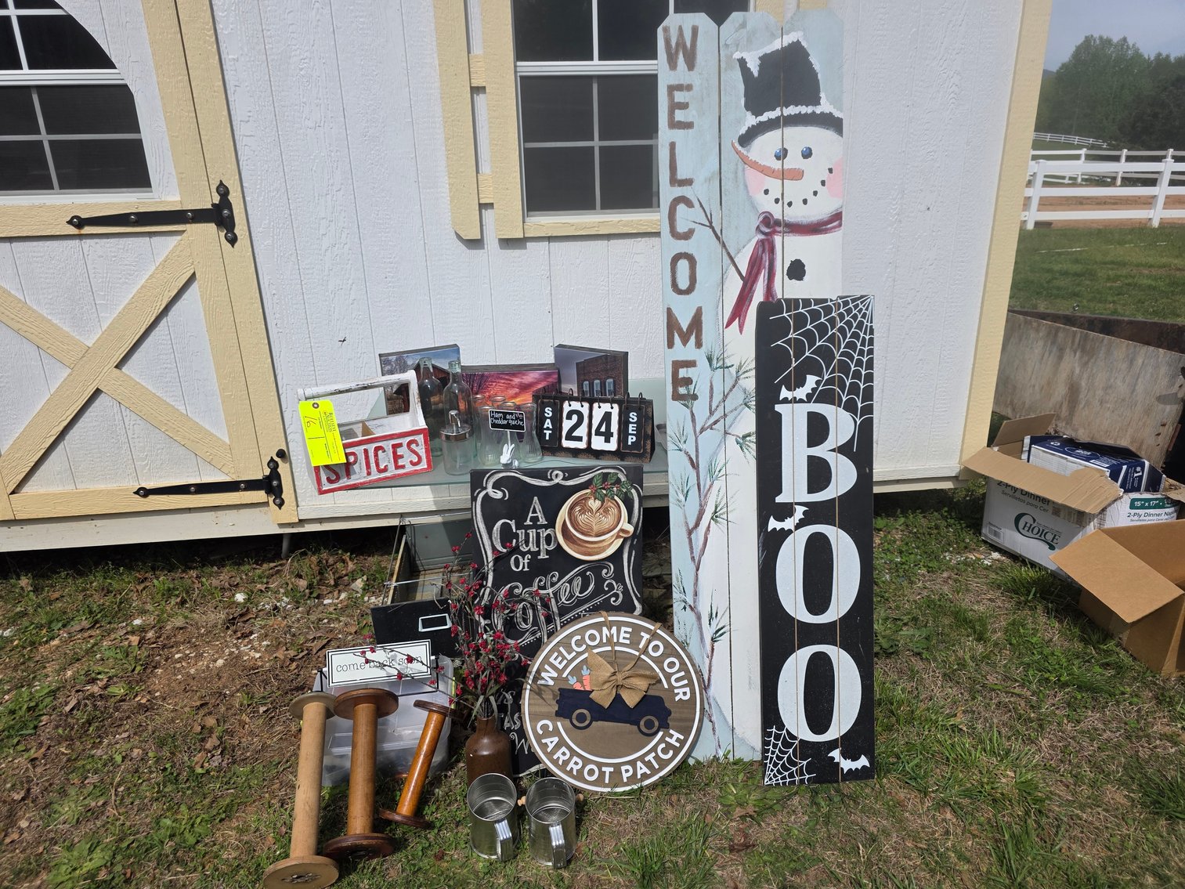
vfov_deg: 58.9
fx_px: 787
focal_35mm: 23
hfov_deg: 73.9
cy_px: 444
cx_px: 592
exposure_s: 1/7944
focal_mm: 6.3
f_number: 1.7
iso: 80
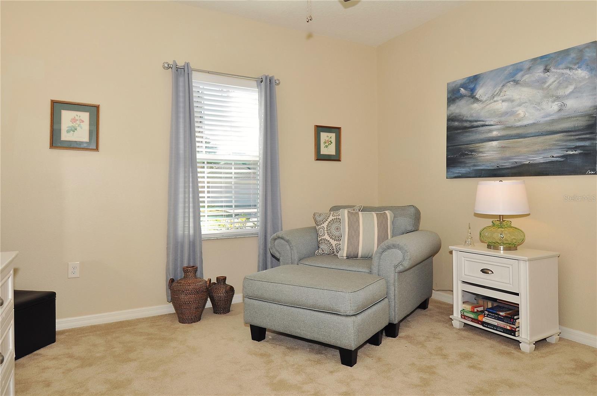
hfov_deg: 81.3
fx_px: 348
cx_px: 298
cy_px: 198
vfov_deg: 59.3
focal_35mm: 21
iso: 200
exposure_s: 1/60
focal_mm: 14
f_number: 9
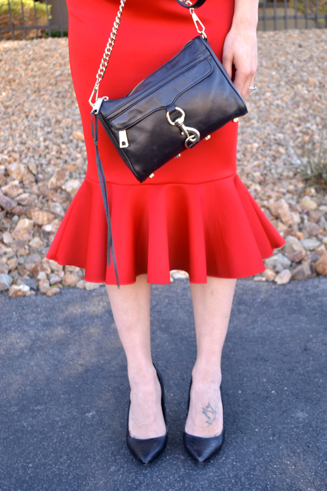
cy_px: 246
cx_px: 164
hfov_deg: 28.1
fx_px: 654
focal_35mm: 48
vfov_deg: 41.1
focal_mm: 32
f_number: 5.6
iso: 200
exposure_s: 1/80
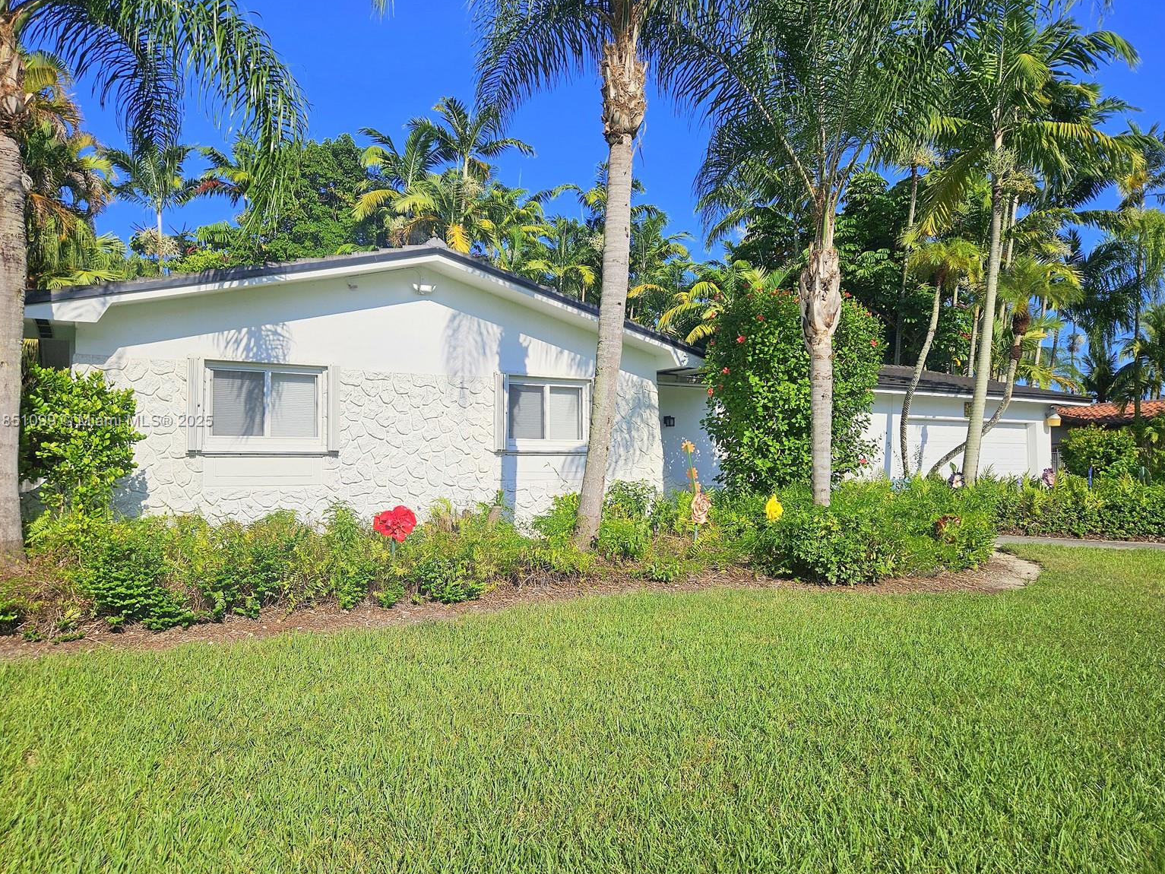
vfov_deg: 56.8
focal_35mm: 24
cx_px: 578
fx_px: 808
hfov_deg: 71.6
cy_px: 422
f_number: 1.8
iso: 25
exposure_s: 1/3446
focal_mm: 5.4
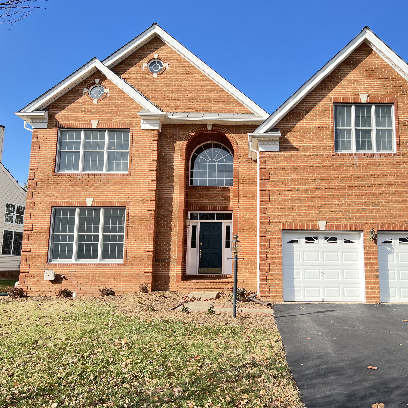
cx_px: 259
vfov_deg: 52.5
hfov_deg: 51.9
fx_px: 413
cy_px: 203
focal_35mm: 31
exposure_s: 1/1038
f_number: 1.5
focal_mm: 5.7
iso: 50
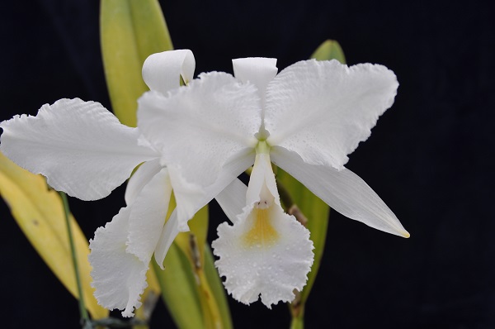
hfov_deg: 27.0
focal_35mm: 75
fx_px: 1030
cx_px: 248
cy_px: 164
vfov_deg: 18.1
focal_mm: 50
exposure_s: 1/60
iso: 220
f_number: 8
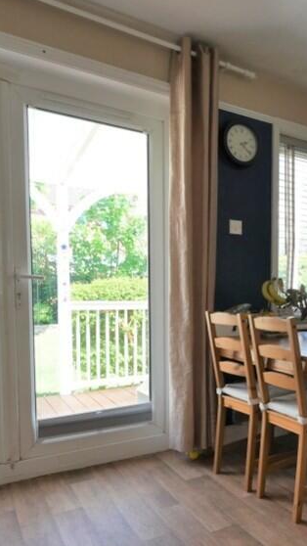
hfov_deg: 33.4
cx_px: 310
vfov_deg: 60.6
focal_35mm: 32
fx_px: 463
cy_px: 319
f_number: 4
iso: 200
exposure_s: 1/125
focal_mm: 8
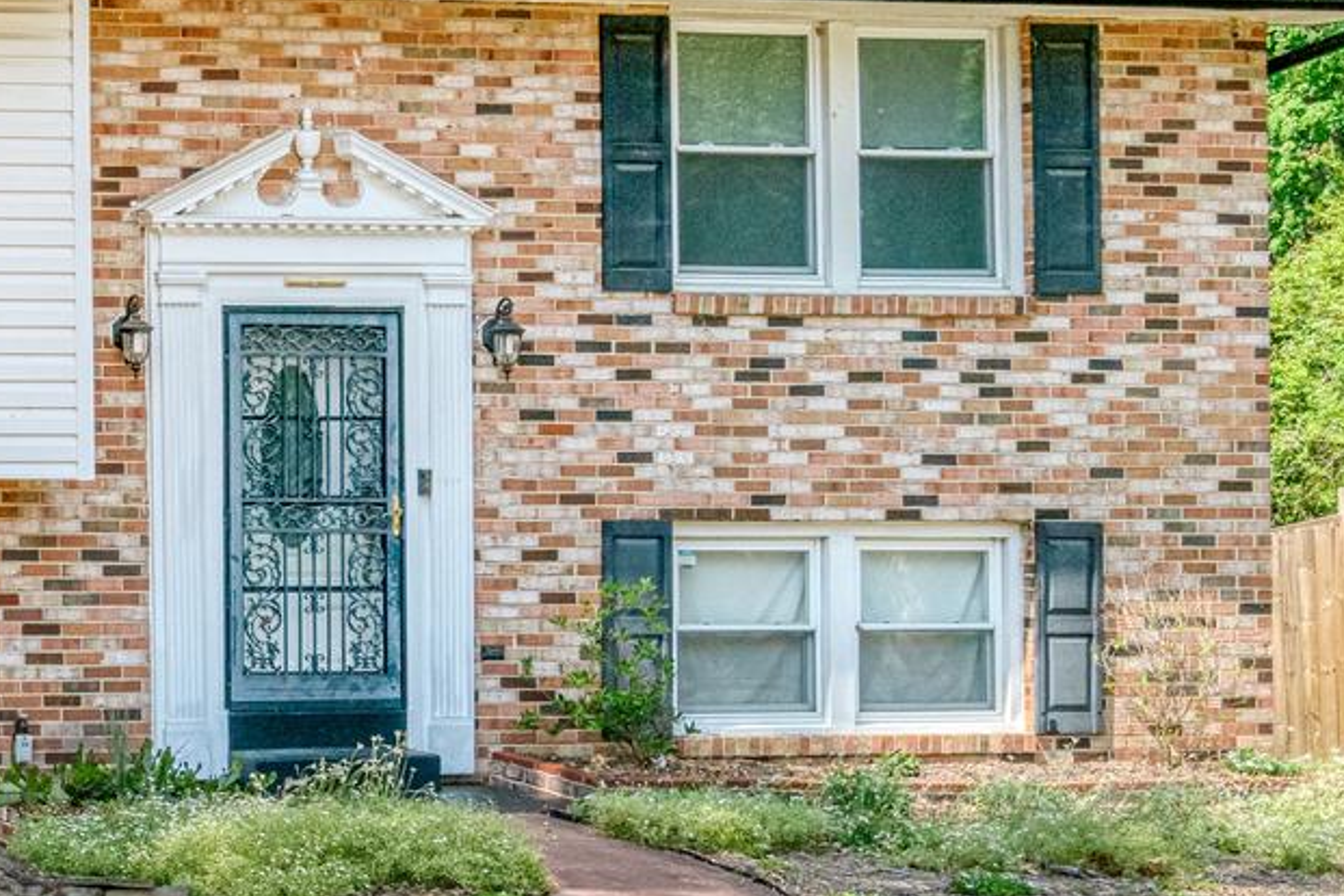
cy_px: 372
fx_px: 3696
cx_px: -721
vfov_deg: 13.8
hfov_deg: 18.2
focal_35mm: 99
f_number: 8
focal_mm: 30
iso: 1250
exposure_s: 1/3200
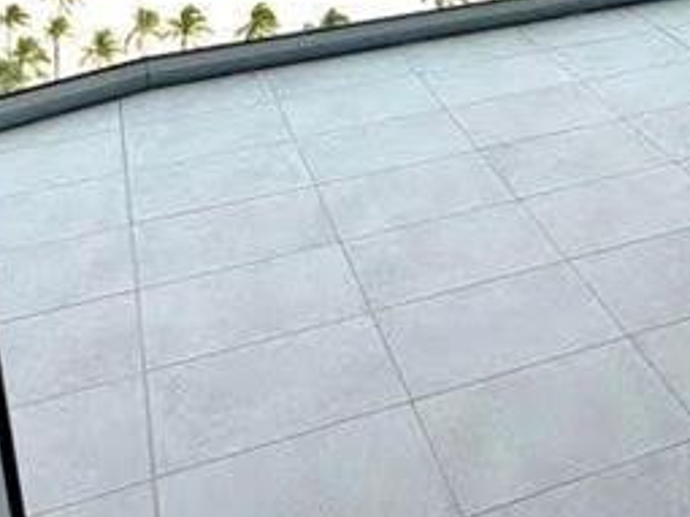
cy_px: -138
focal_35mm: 44
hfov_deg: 43.0
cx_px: 363
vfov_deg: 27.8
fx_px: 877
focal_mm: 2.22
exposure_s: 1/1050
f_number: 2.2
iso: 20
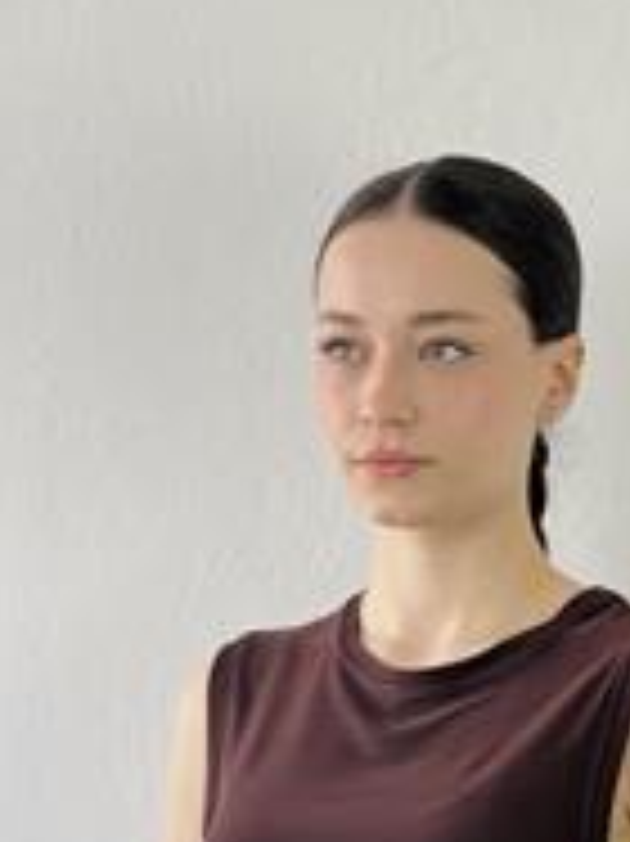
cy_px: 885
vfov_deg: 14.1
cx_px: 526
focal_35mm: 137
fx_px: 3328
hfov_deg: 10.8
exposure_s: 1/127
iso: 50
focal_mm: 6.76
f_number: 1.78
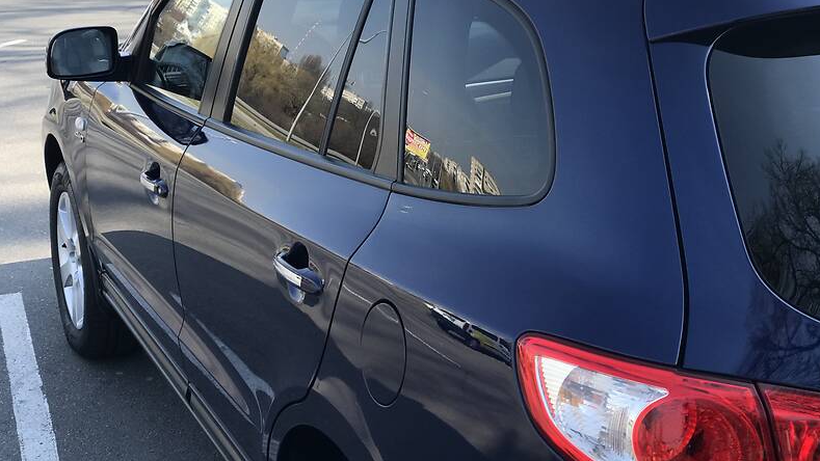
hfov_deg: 33.3
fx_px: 1370
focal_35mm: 63
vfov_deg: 19.1
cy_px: 159
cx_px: 414
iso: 20
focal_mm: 6.6
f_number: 2.8
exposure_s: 1/244
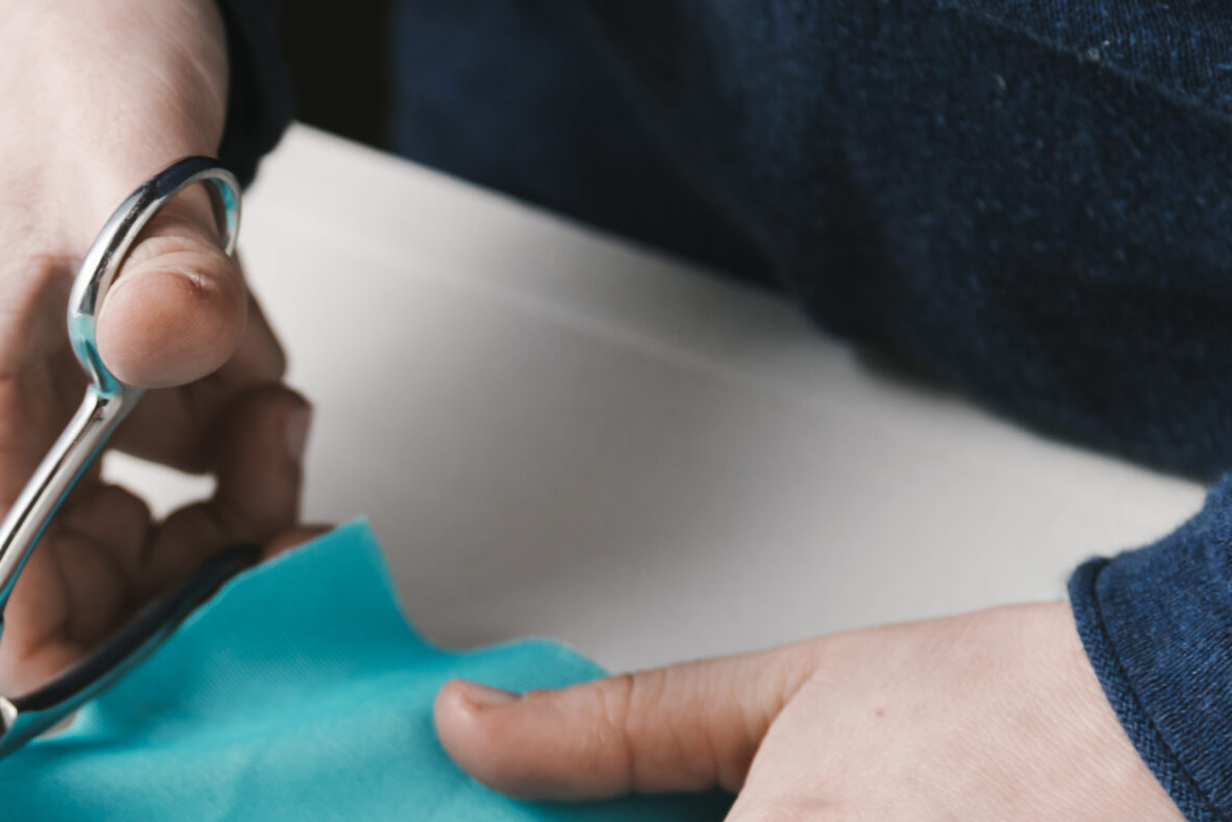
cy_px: 832
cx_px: -11
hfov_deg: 10.9
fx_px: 6367
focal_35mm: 186
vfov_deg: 7.4
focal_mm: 85
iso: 100
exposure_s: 1/200
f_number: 4
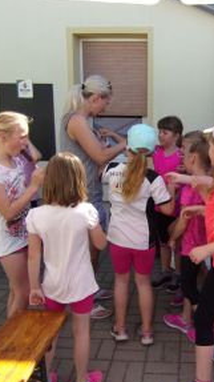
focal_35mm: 38
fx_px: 384
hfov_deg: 30.5
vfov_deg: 52.8
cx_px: 165
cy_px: 196
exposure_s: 1/420
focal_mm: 4.5
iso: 80
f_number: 3.5
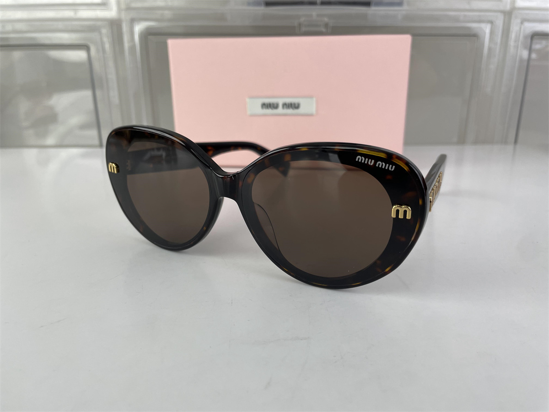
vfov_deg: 53.1
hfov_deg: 67.3
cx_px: 274
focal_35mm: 26
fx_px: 412
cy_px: 206
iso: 32
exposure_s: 1/229
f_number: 1.6
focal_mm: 4.2
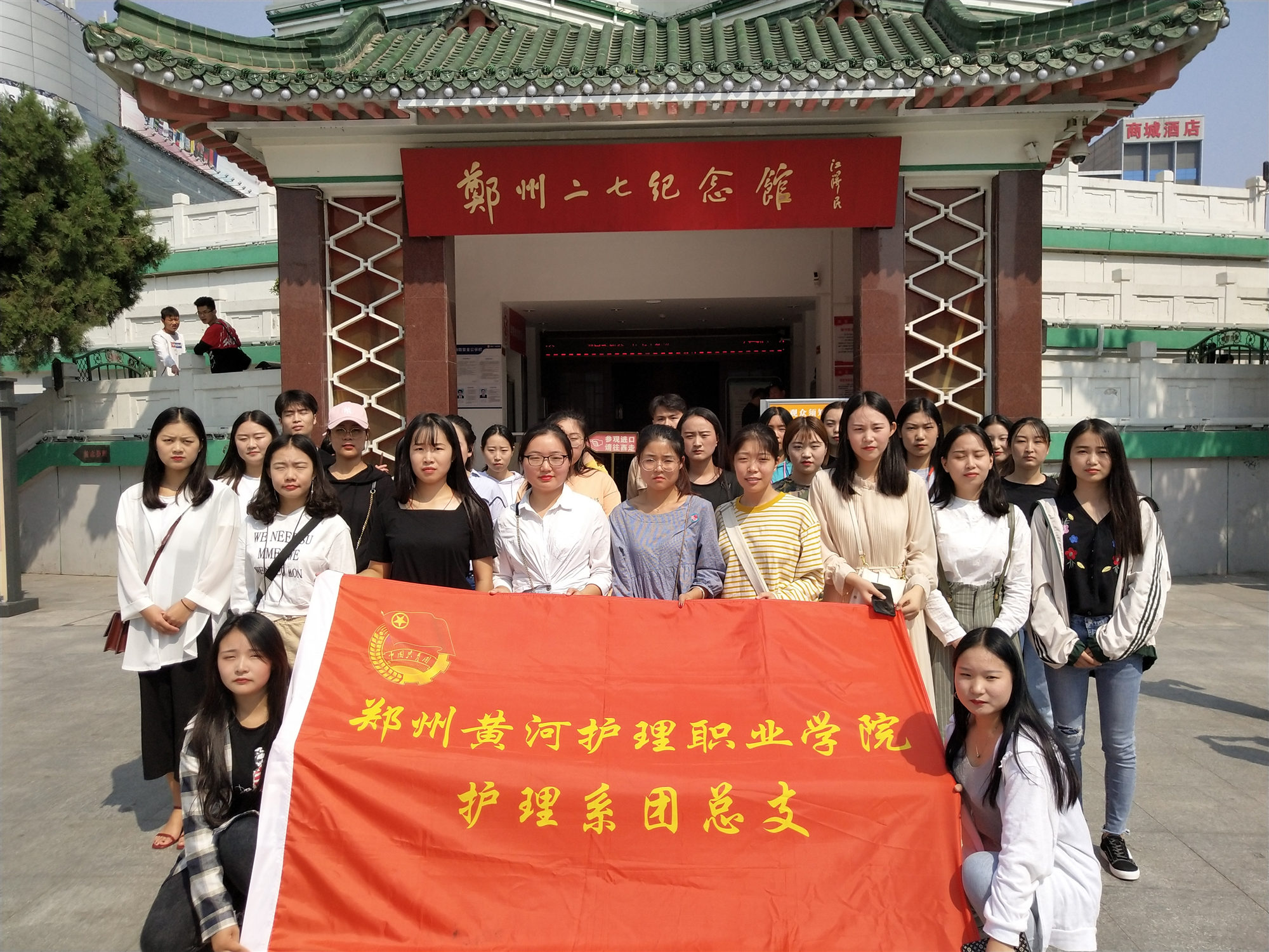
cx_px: 634
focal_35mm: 30
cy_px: 476
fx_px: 1100
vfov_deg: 46.8
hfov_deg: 60.0
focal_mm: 3.95
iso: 76
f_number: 1.8
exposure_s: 1/2864
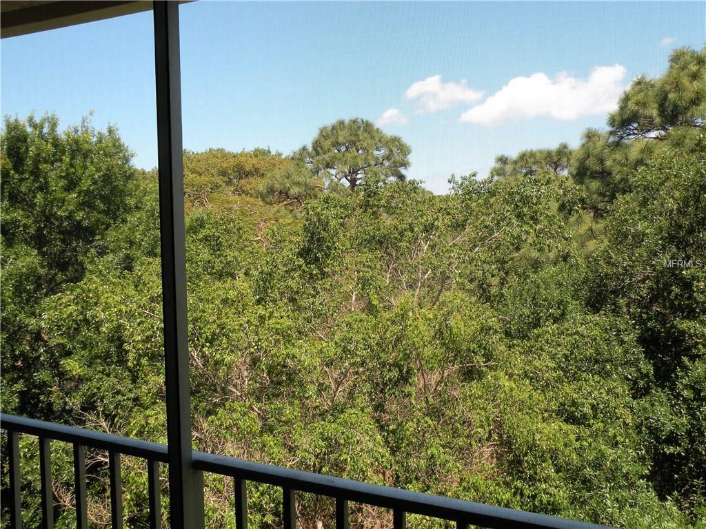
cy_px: 264
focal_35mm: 33
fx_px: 673
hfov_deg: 55.4
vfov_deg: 42.9
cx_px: 353
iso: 64
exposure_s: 1/136
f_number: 5
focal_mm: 5.8
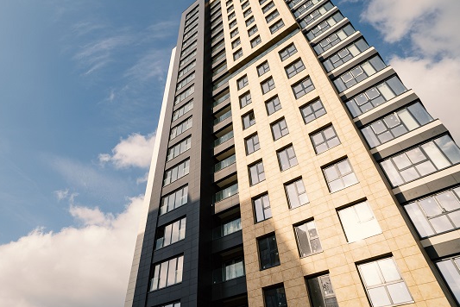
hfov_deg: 72.0
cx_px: 161
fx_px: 307
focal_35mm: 24
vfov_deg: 52.6
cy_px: 113
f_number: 4
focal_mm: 16
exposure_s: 1/500
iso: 50
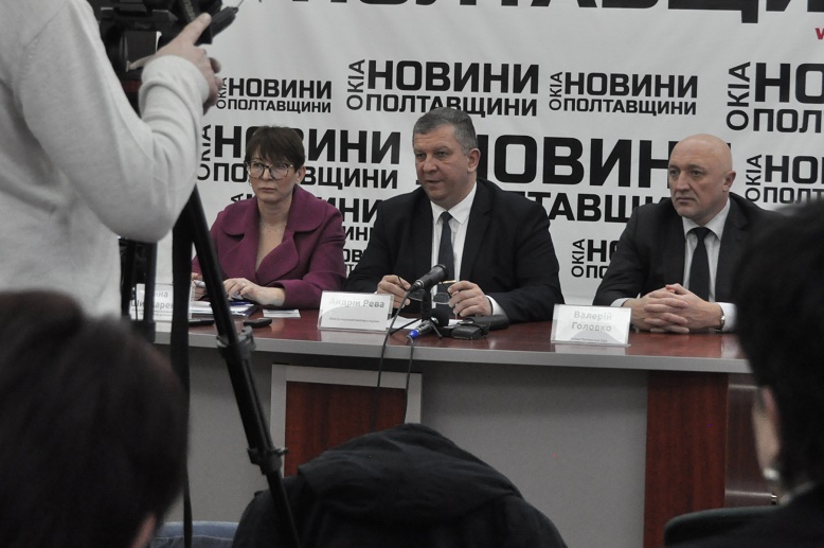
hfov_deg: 18.4
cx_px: 443
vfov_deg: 12.3
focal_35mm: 111
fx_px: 2538
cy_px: 187
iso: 1250
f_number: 4.5
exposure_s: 1/80
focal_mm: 48
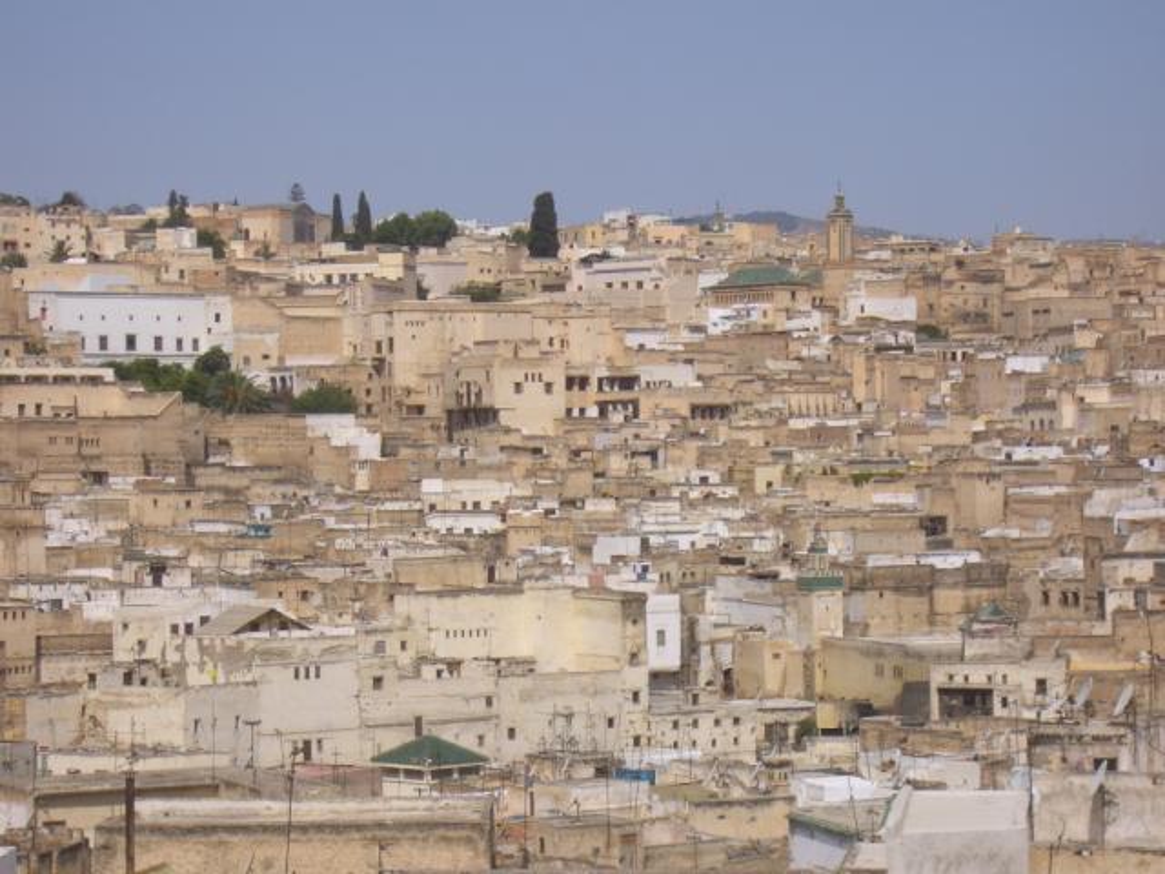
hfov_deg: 18.7
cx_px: 582
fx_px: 3534
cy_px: 437
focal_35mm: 105
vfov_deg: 14.1
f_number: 7.7
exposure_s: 1/320
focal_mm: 17.4
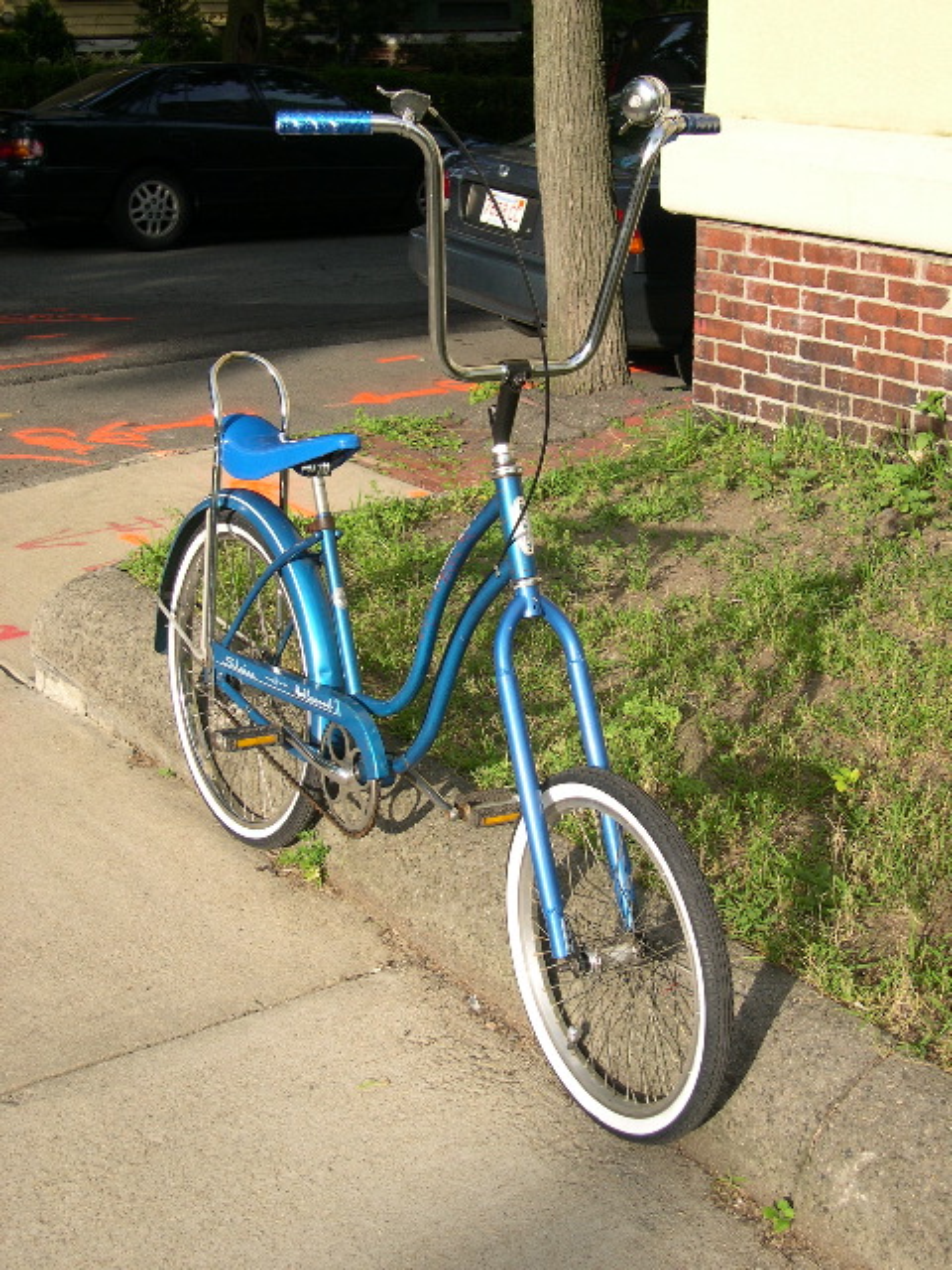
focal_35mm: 47
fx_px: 1723
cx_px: 476
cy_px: 635
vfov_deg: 40.4
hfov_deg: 30.9
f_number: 3.1
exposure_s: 1/456
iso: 100
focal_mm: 10.1
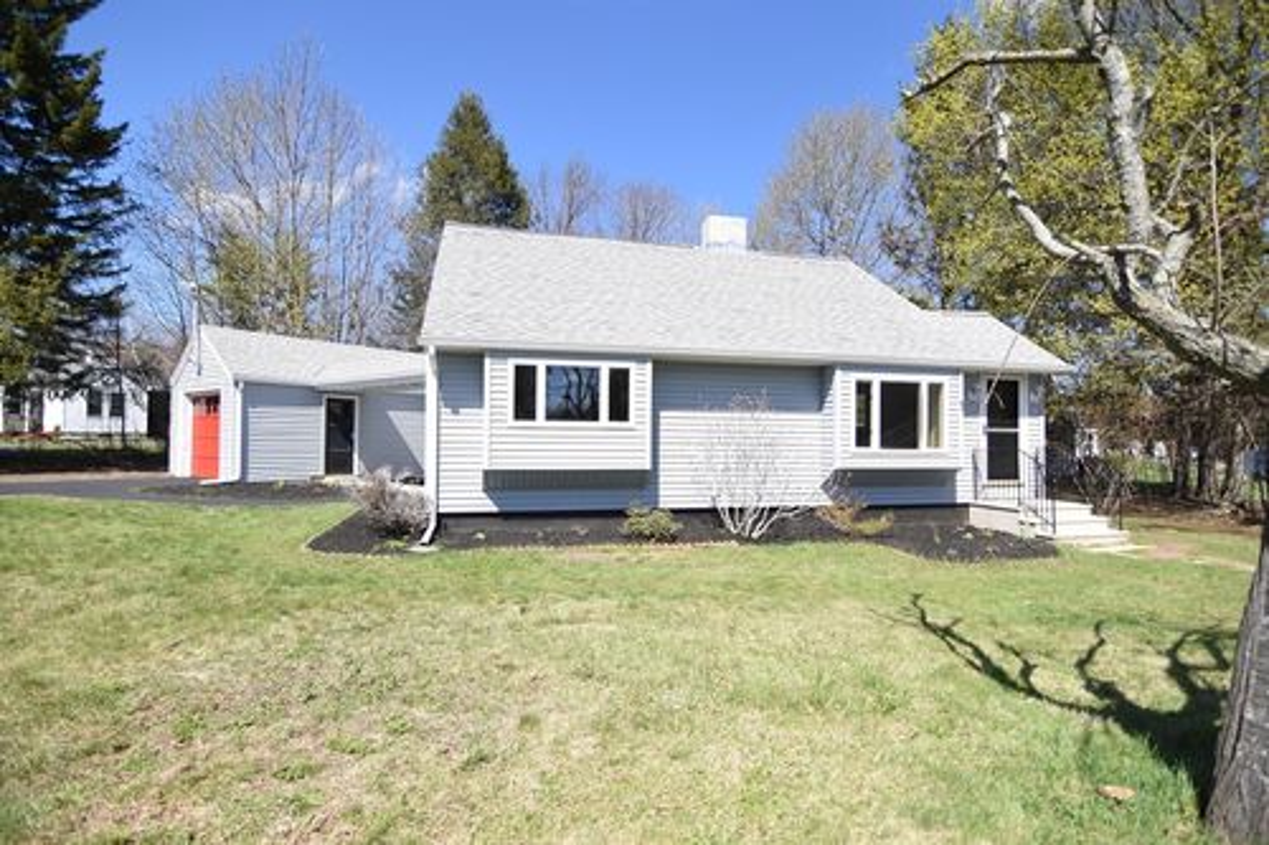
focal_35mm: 16
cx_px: 634
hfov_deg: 95.0
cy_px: 422
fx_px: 581
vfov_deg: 72.0
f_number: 6.3
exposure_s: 1/4000
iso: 400
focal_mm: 11
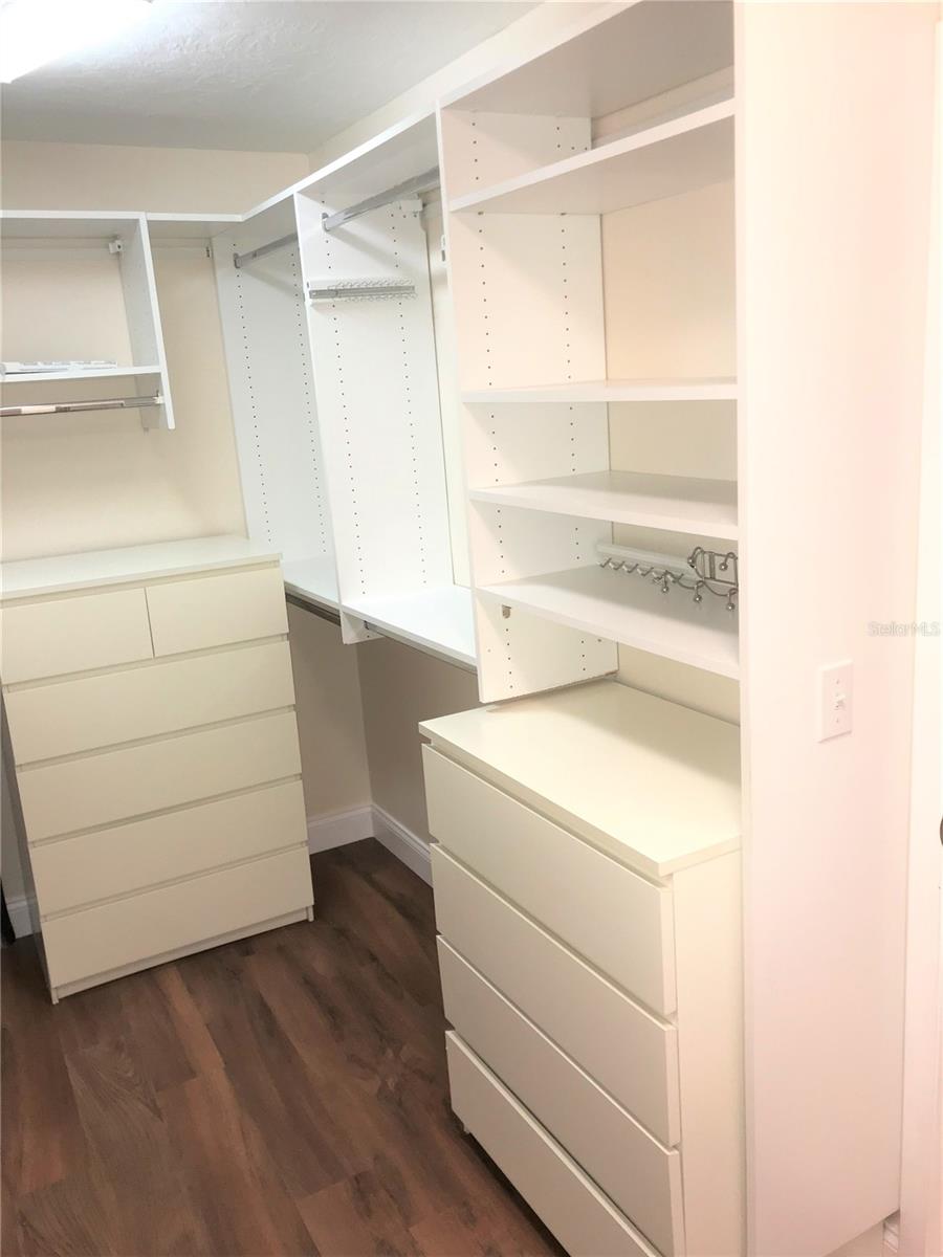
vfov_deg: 63.4
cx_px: 472
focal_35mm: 28
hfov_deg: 49.7
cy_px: 628
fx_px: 1017
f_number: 1.8
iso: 25
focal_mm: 3.99
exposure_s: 1/30
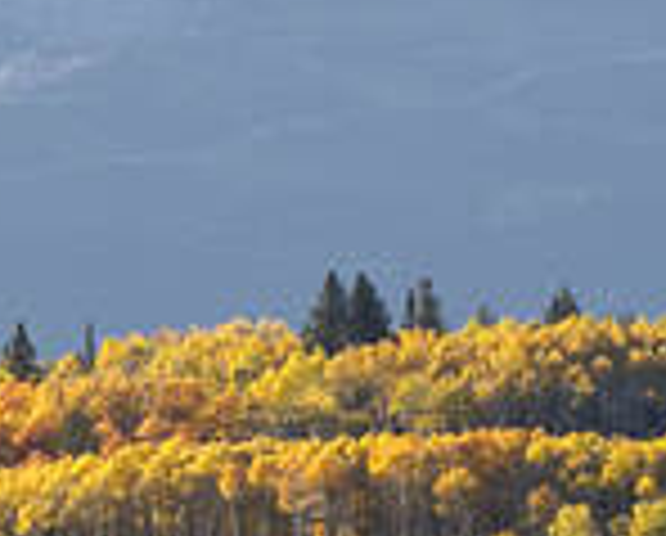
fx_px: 19039
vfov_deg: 1.6
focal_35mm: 964
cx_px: 40
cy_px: 495
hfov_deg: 2.0
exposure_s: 1/250
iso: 125
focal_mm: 147.6
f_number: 5.6
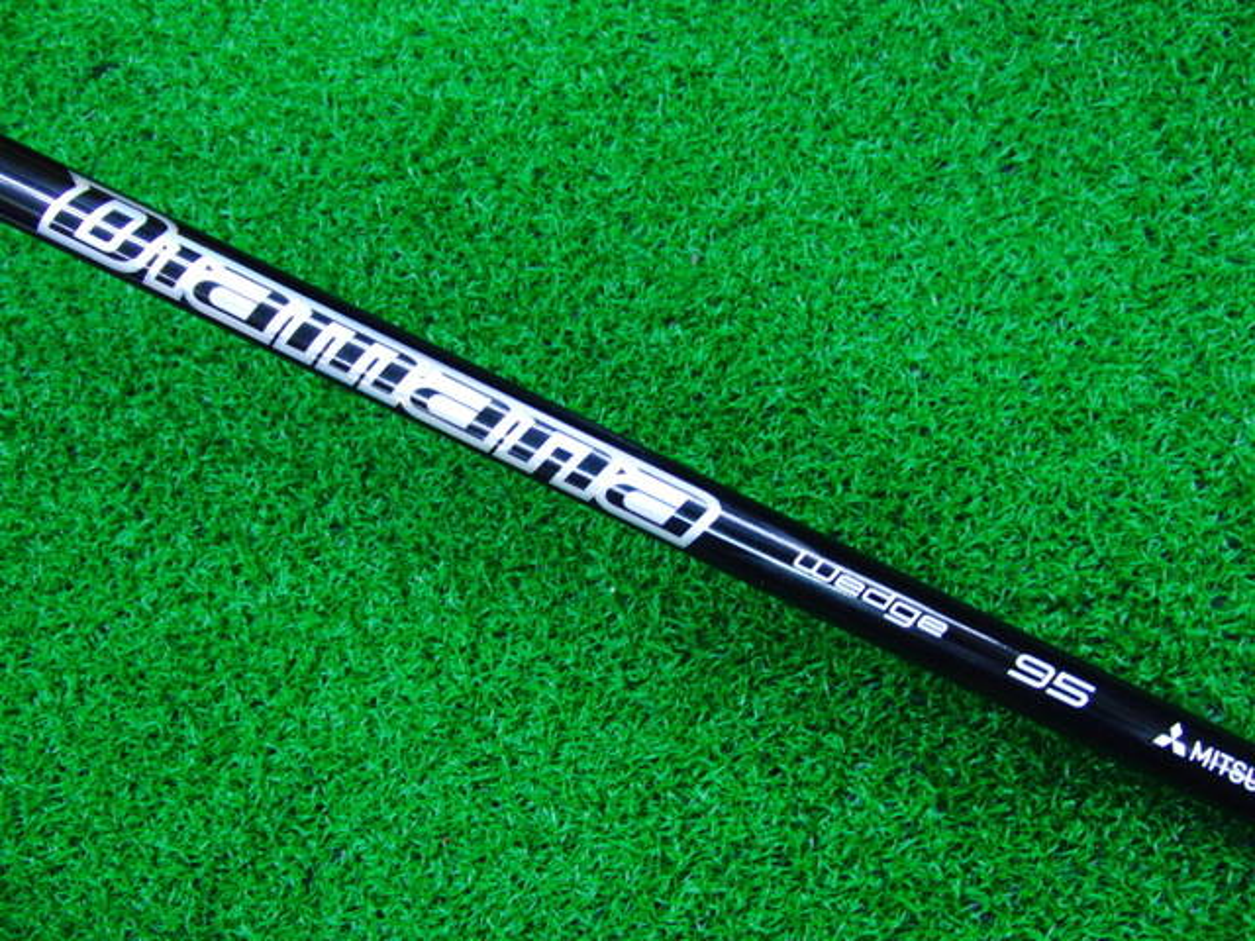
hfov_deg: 50.1
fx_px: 1341
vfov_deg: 38.7
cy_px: 470
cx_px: 628
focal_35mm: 37
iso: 400
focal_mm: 6.42
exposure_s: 1/25
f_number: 3.6
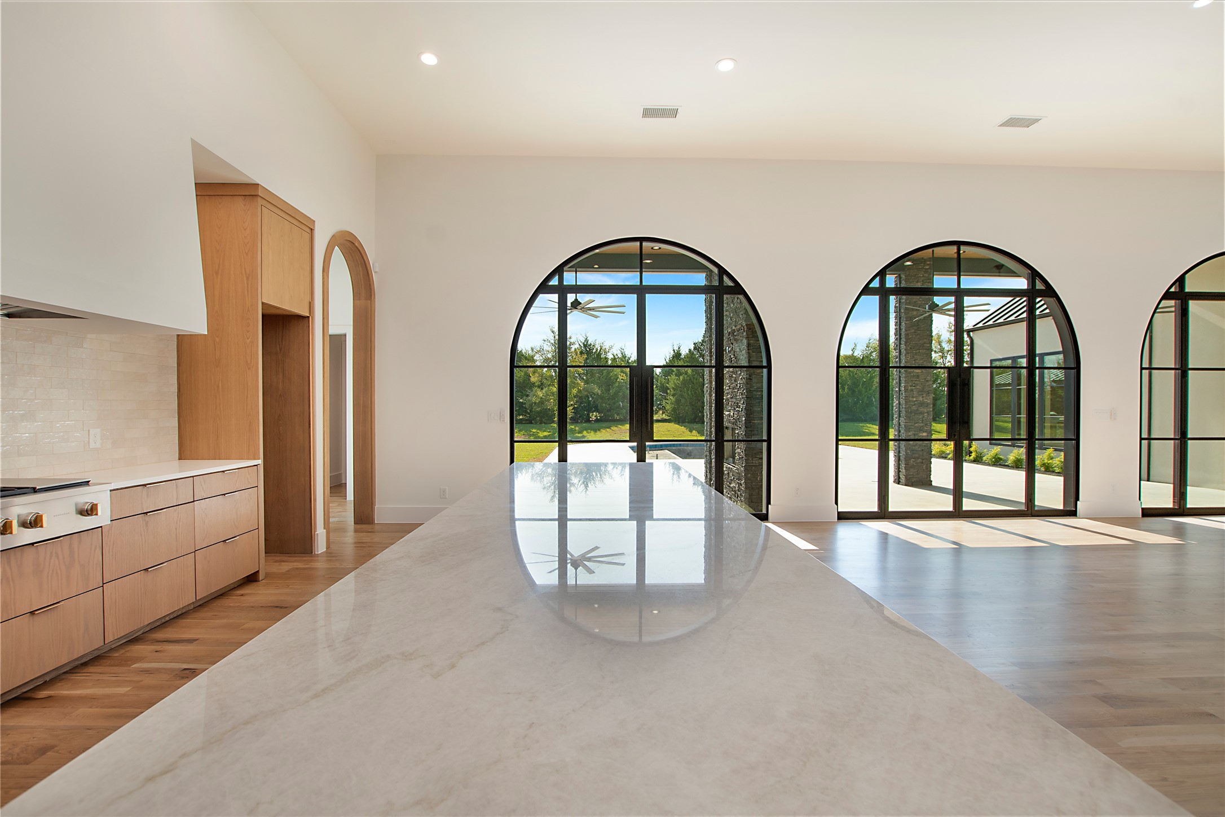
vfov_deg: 77.3
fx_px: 510
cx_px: 612
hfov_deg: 100.4
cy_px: 408
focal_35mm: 15
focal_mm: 10
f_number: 5.6
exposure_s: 1/250
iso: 100
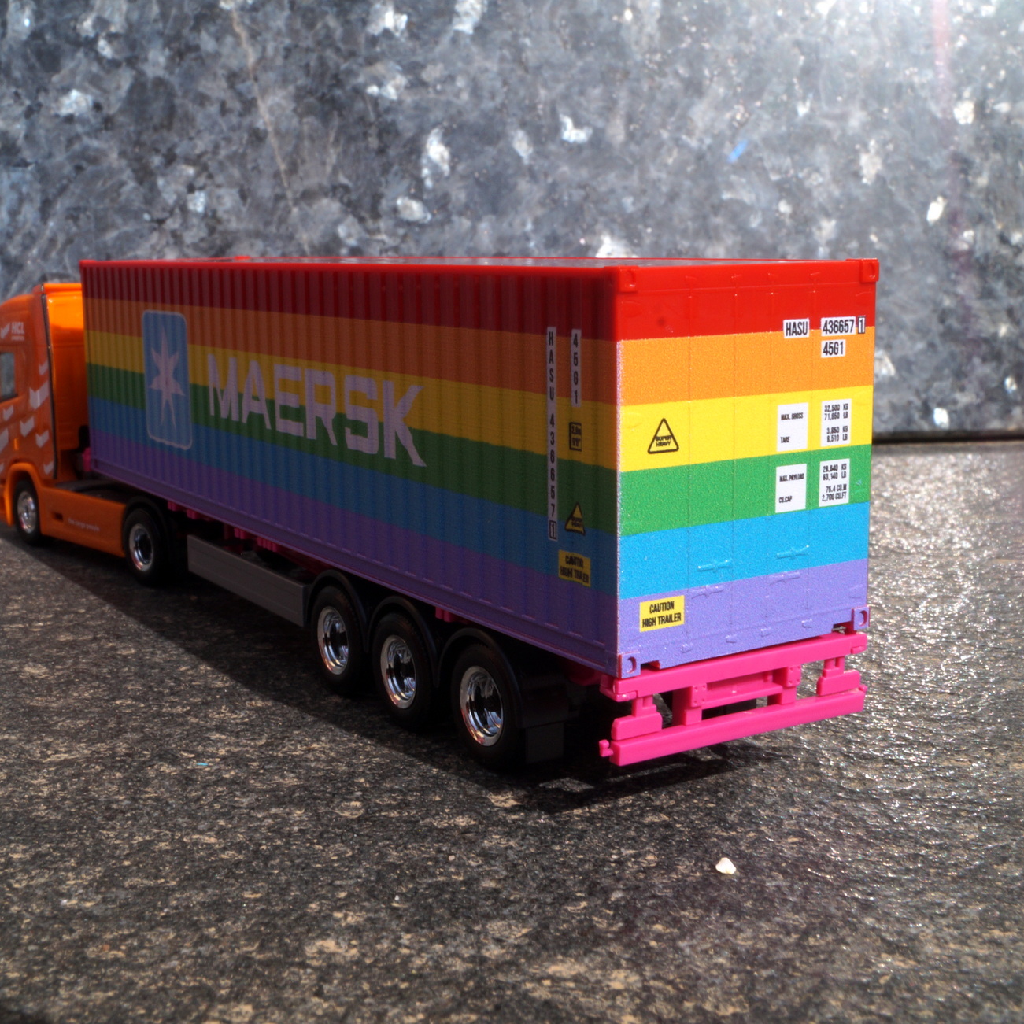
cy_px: 515
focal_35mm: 47
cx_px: 460
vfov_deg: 36.1
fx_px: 1573
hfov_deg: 36.0
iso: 160
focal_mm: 24
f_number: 22
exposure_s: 1/60
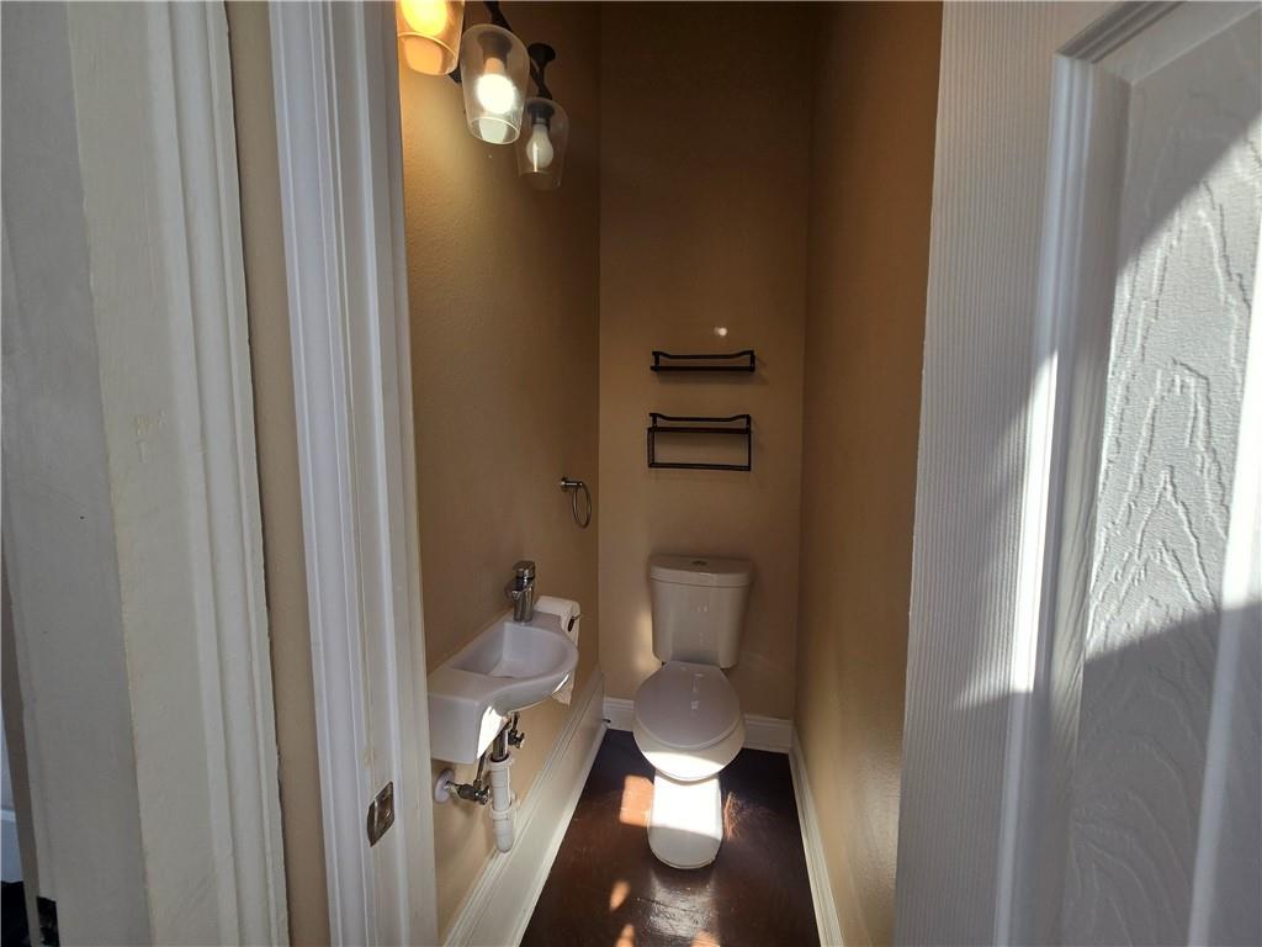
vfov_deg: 89.9
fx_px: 474
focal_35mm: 13
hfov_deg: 106.2
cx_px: 631
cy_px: 474
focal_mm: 2.2
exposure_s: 1/274
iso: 50
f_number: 2.2
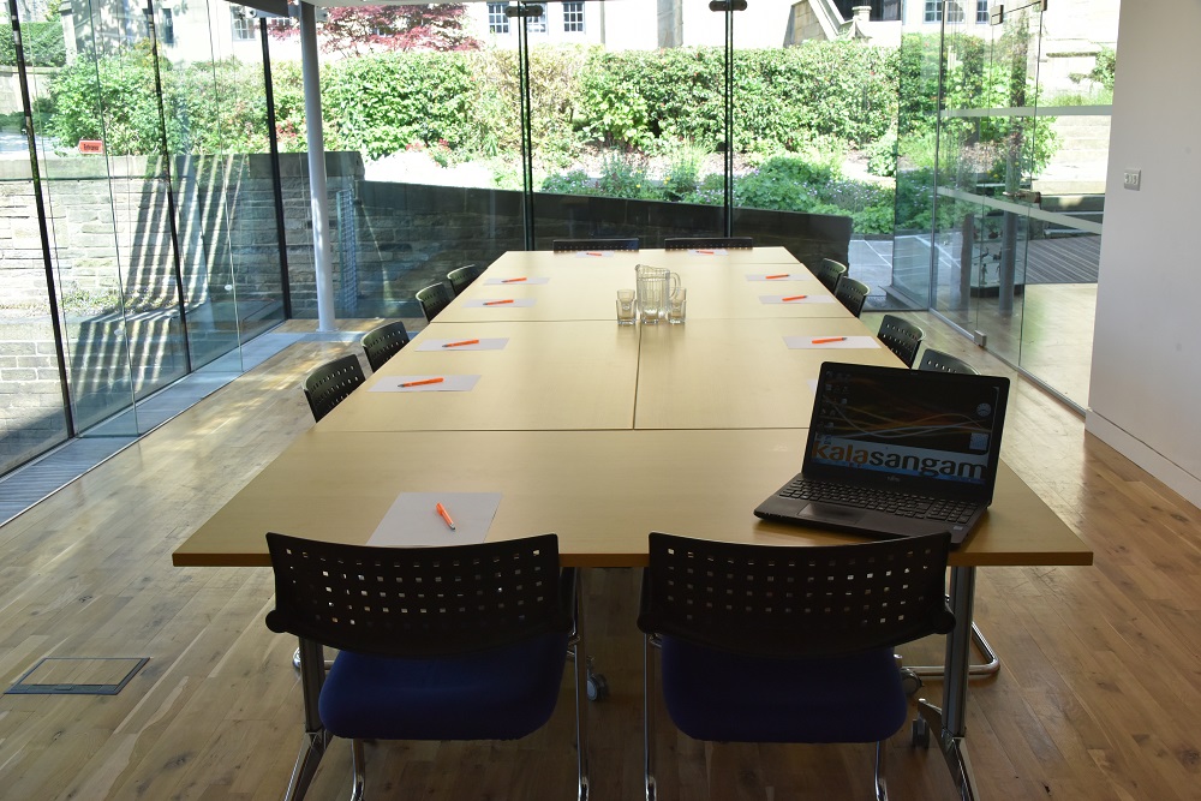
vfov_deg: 38.9
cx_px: 600
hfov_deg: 55.8
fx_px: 1134
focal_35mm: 34
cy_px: 400
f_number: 11
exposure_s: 1/160
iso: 2000
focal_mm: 34
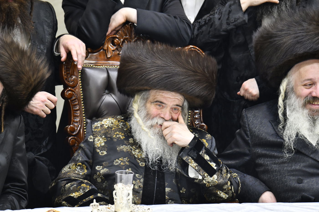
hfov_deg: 5.4
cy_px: 106
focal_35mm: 380
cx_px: 160
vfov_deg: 3.6
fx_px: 3367
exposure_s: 1/160
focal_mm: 380
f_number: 6
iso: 1000
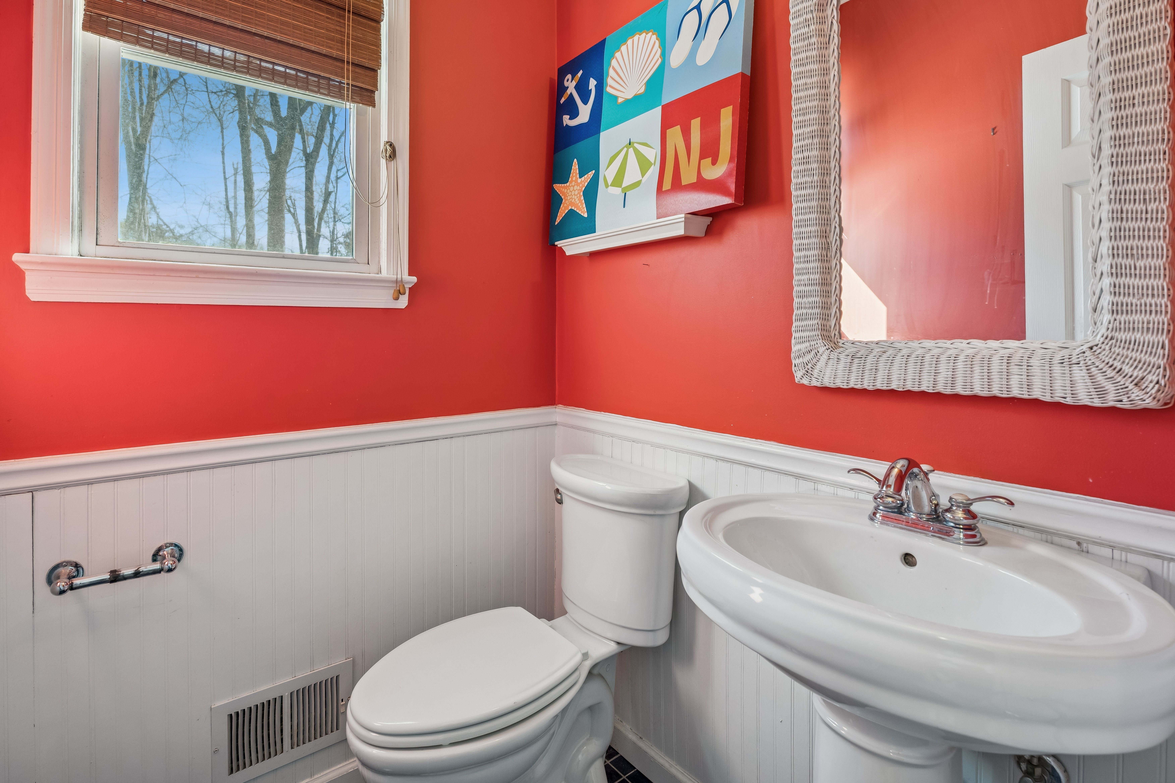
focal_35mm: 17
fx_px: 548
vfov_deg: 71.1
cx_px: 588
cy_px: 392
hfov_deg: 94.0
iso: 400
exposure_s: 1/40
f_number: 6.3
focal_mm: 16.8
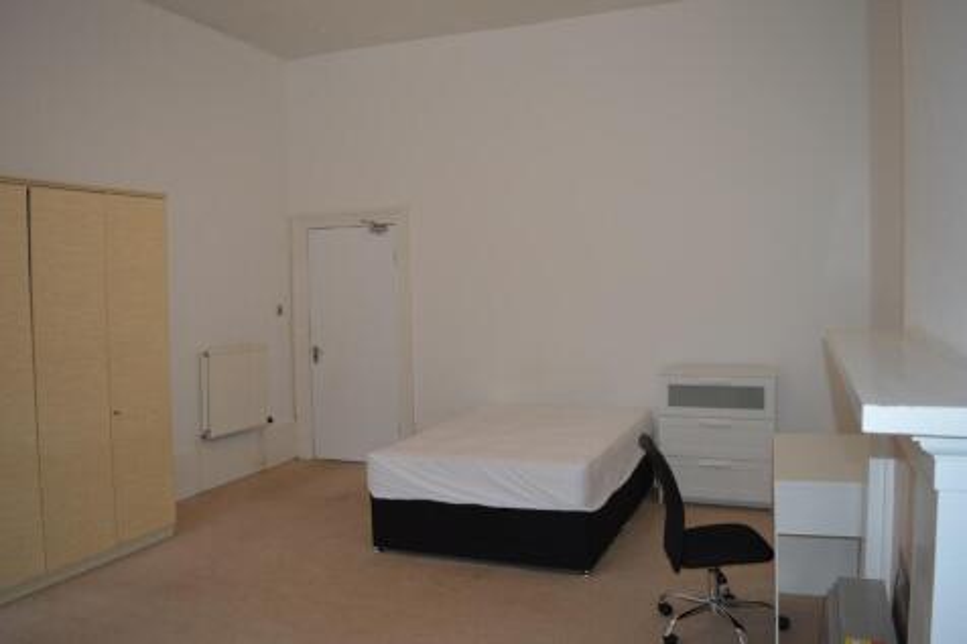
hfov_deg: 67.4
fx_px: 725
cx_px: 484
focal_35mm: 27
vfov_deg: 47.9
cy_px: 322
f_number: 4
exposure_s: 1/60
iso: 400
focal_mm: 18
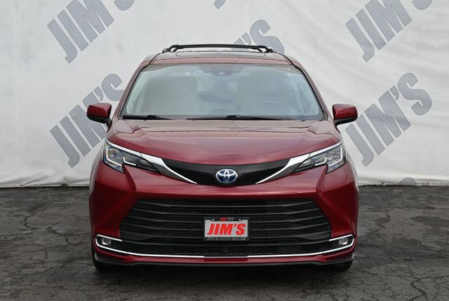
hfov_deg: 31.8
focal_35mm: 63
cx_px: 224
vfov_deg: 21.7
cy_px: 150
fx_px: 788
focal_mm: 42
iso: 160
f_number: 5.6
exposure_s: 1/250
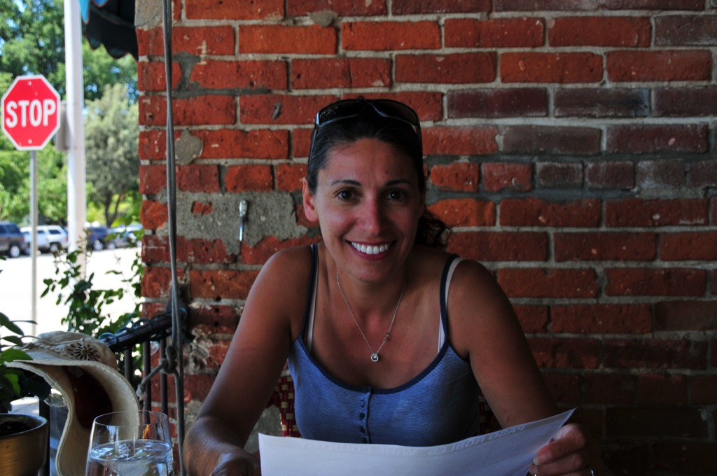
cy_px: 238
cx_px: 358
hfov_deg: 49.6
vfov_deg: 34.1
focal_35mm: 39
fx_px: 776
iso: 200
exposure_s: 1/160
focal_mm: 26
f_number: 6.3
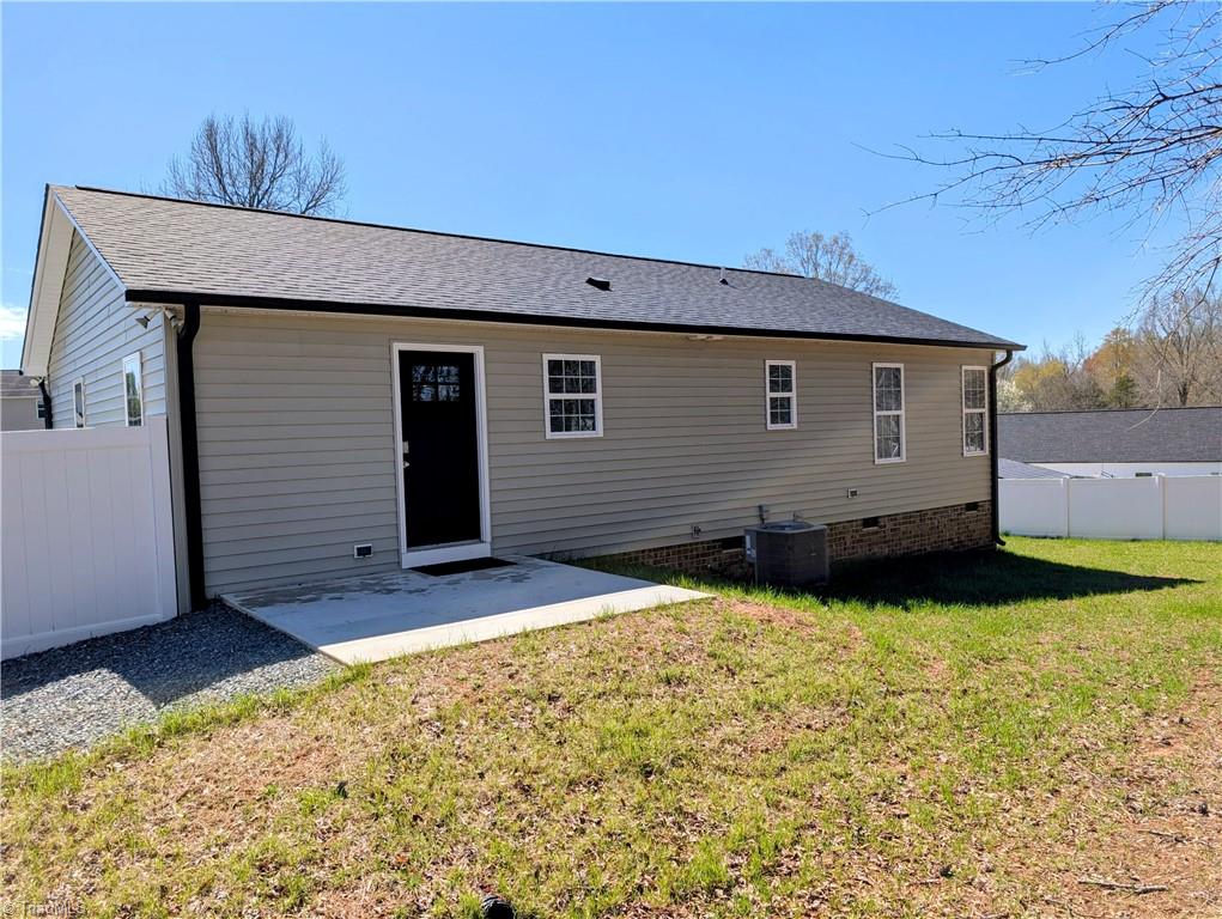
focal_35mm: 24
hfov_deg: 71.5
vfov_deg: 56.9
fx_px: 848
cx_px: 611
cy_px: 460
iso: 22
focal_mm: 6.9
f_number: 1.68
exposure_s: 1/1203
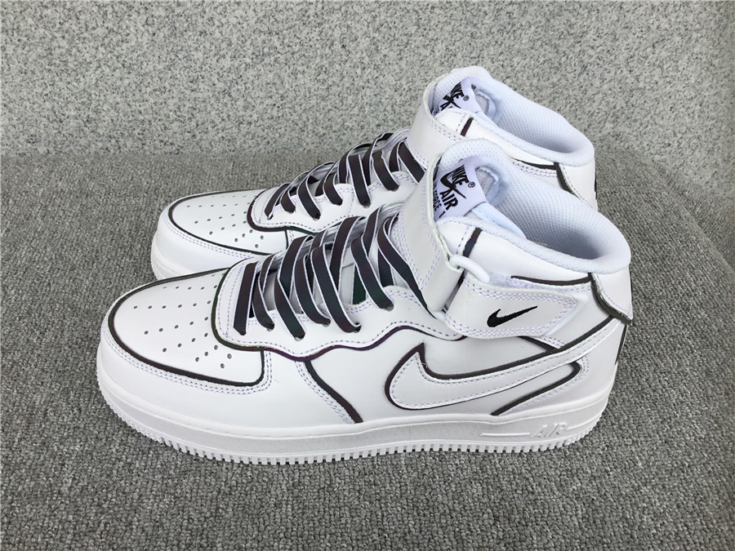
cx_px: 368
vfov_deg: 45.4
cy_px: 276
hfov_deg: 58.4
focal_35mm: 31
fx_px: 658
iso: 25
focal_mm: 3.3
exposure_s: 1/150
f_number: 2.4
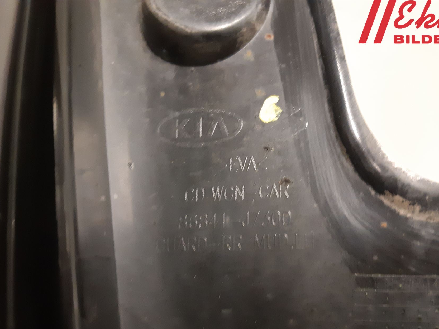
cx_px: 250
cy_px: 201
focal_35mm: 32
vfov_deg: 43.9
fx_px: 406
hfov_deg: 56.6
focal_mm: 3.93
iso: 400
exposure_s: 1/25
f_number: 1.7
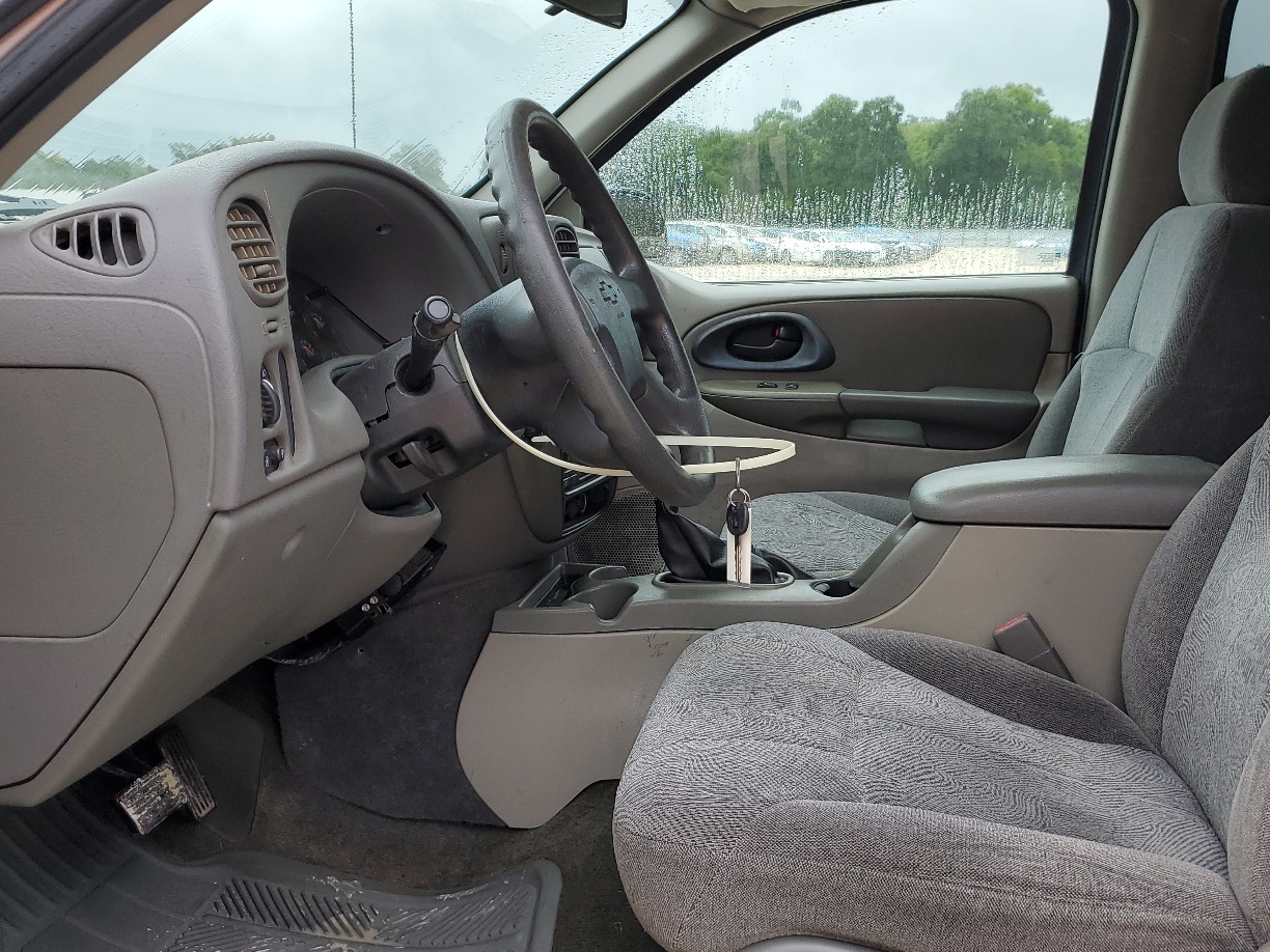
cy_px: 466
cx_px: 721
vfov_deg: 41.8
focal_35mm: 34
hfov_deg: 53.8
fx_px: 1247
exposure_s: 1/217
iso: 50
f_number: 1.5
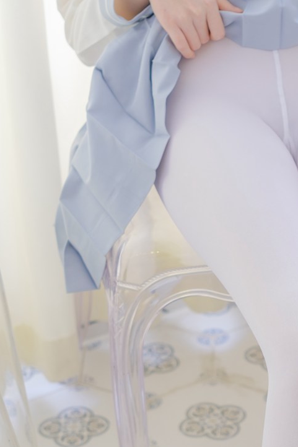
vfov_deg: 15.1
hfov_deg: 10.1
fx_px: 1677
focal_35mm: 135
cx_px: 312
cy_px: 365
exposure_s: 1/60
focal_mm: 33
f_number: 2
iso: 160
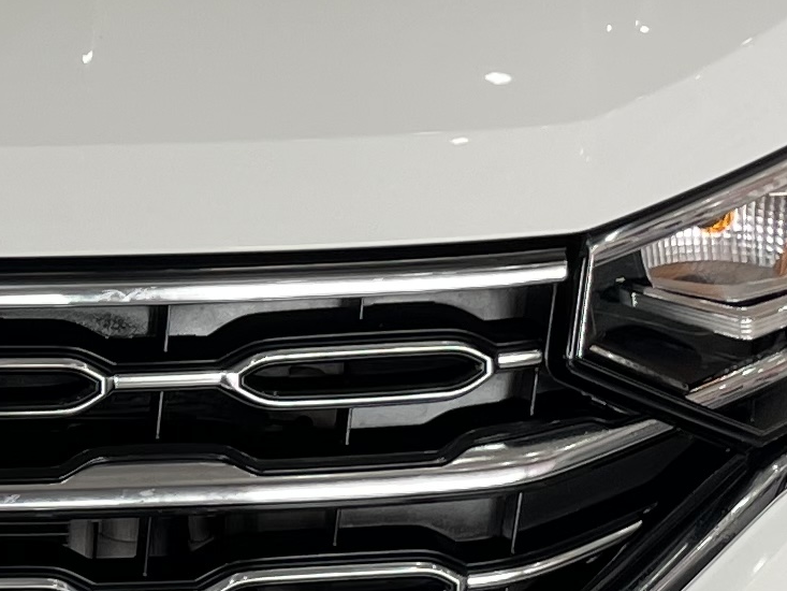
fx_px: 3252
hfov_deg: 13.0
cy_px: 56
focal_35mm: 143
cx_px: -439
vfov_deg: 10.3
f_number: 1.6
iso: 32
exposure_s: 1/128
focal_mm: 4.2
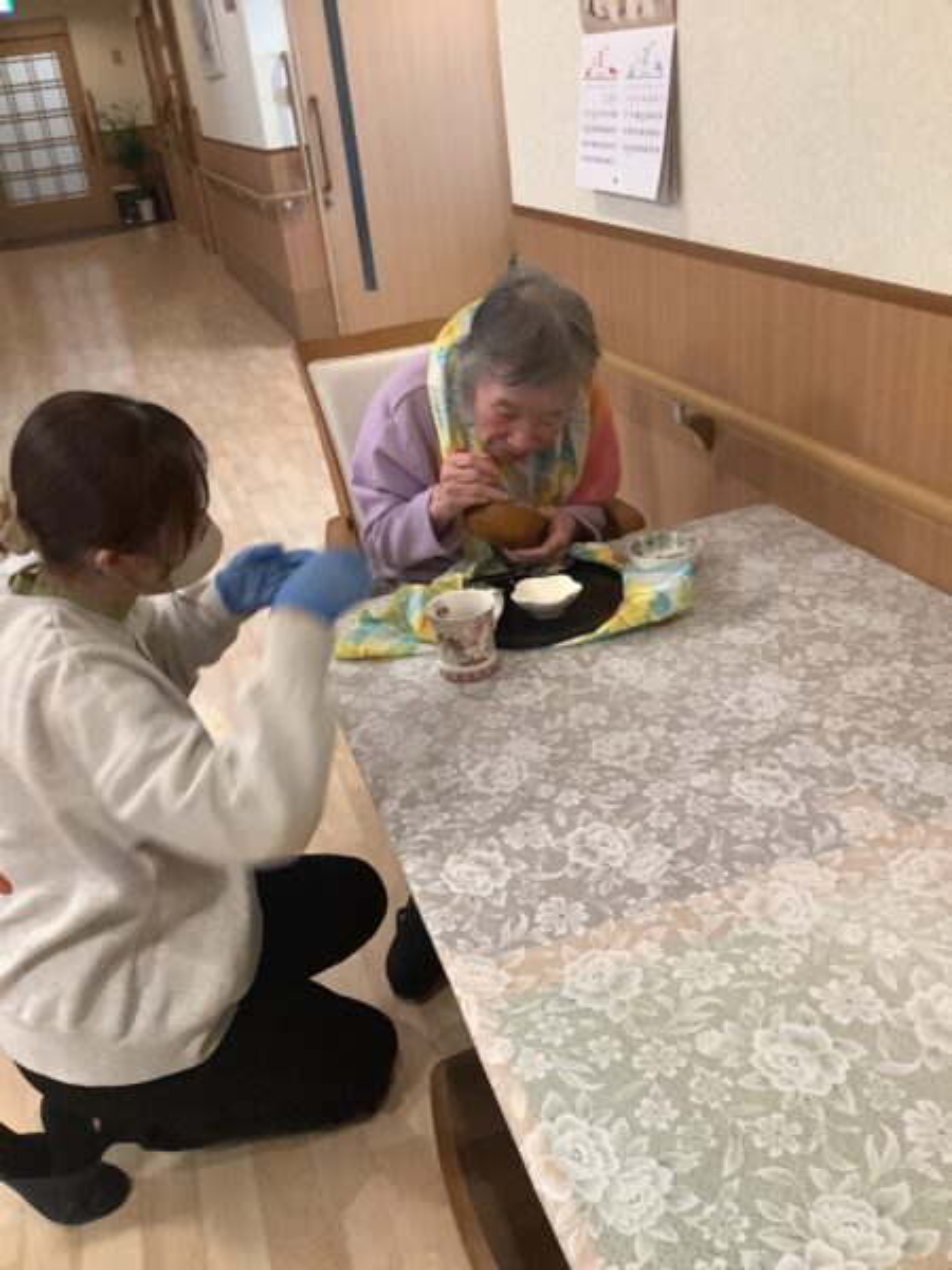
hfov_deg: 45.4
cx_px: 476
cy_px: 635
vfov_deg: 58.4
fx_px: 1137
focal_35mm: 31
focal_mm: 3.3
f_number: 2.4
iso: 250
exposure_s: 1/60
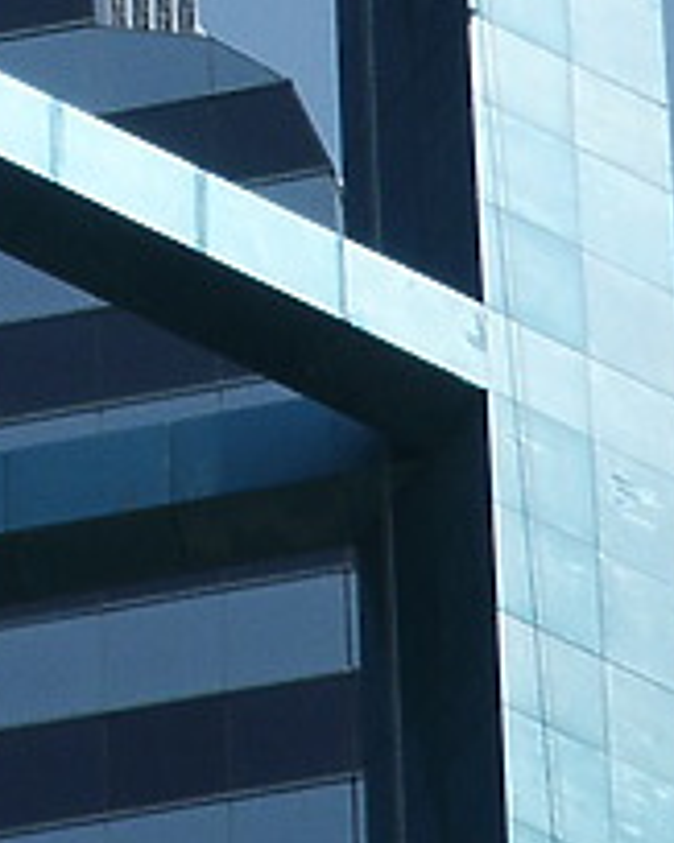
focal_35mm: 599
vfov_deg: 3.2
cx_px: -254
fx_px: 14947
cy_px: -393
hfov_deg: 2.6
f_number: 8
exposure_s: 1/250
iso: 64
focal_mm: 28.22
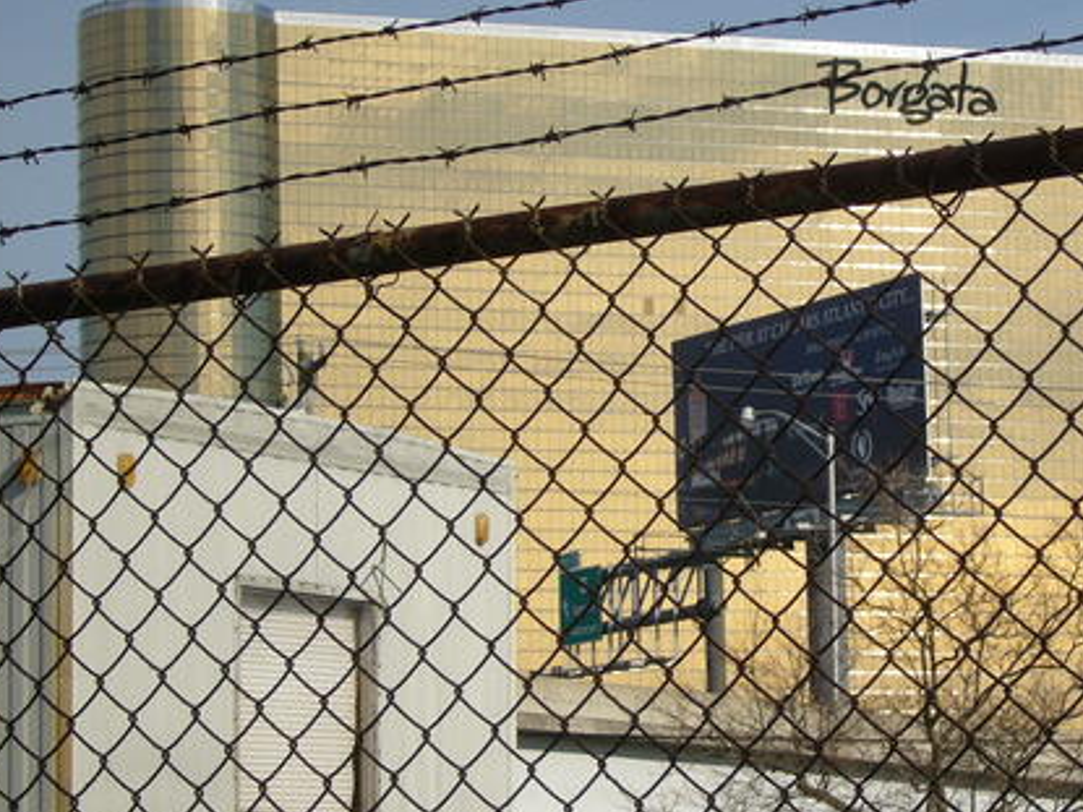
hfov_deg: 12.2
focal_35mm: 162
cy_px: 373
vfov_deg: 9.2
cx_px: 754
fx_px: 5067
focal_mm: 17.4
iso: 50
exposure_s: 1/100
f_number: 14
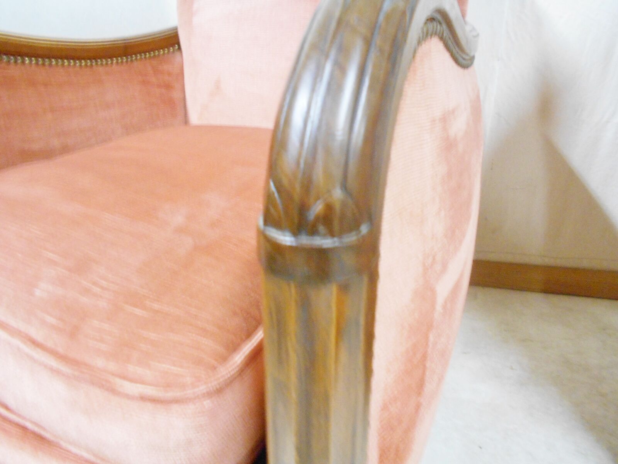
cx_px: 309
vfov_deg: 53.1
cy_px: 232
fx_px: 464
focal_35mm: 26
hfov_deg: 67.3
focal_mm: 4.6
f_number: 3.2
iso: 560
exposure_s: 1/8
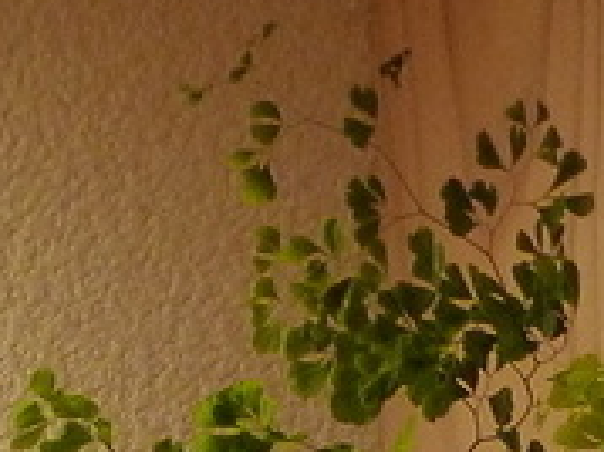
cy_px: 1245
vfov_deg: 8.2
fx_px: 2790
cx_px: -709
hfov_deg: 10.9
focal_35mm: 160
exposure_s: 1/80
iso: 250
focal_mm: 4.9
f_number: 3.3
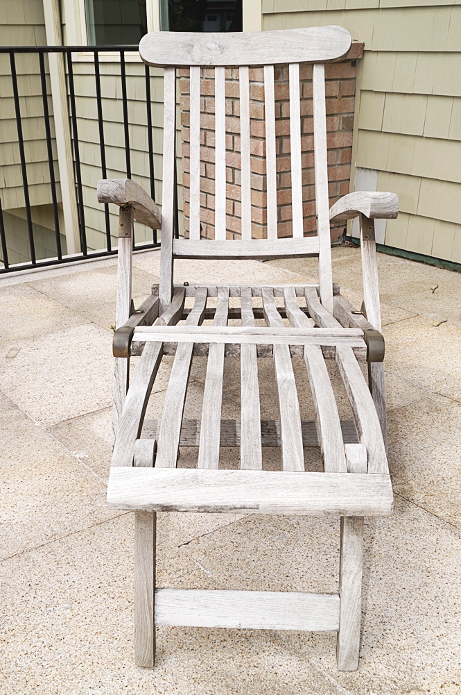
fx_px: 751
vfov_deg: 49.6
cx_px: 230
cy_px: 348
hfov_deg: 34.1
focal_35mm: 39
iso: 100
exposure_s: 1/100
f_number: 13
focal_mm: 26
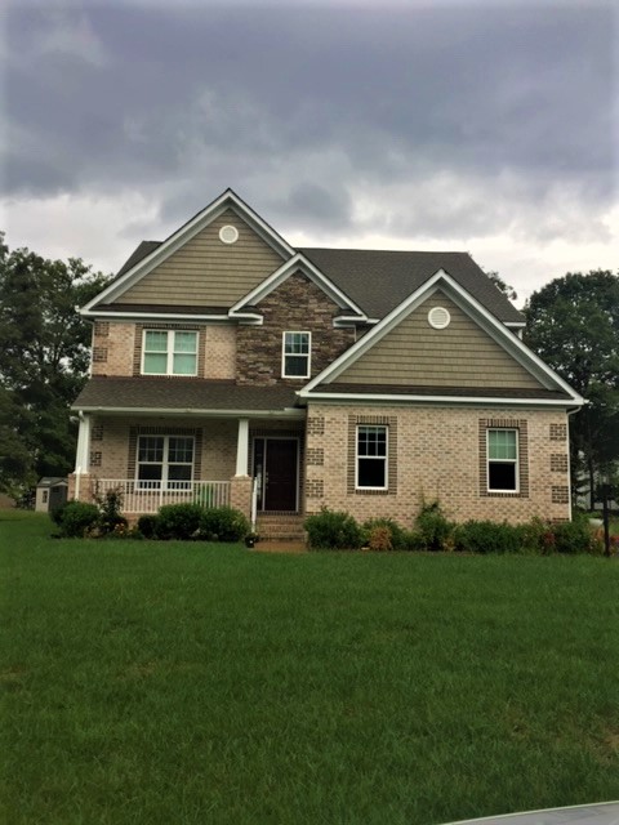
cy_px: 412
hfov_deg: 48.2
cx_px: 310
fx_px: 691
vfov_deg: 61.7
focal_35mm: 29
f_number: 2.2
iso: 32
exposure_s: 1/158
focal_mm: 4.15
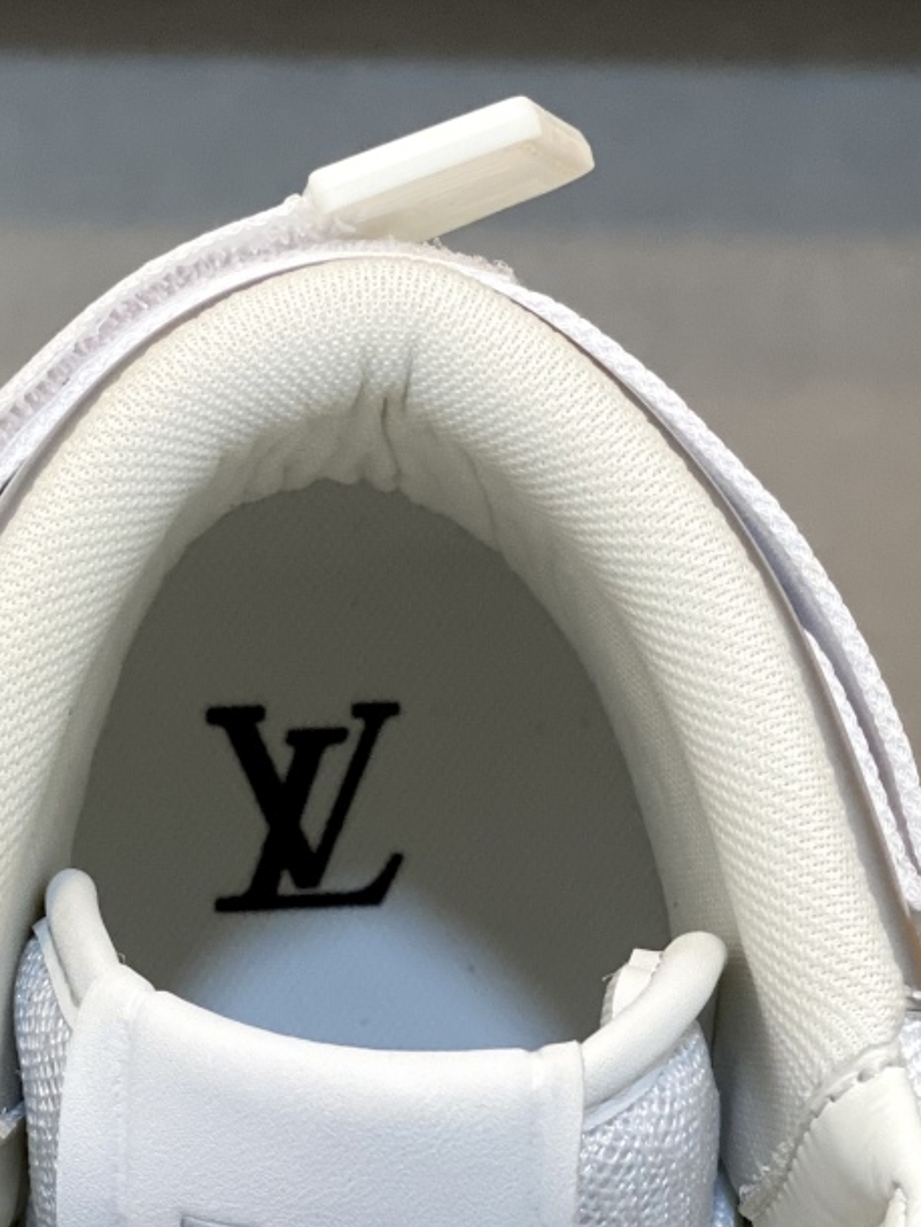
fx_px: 4362
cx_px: 260
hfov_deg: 12.0
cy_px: 715
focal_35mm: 123
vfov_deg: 16.0
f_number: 2
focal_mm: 6
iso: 100
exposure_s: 1/100
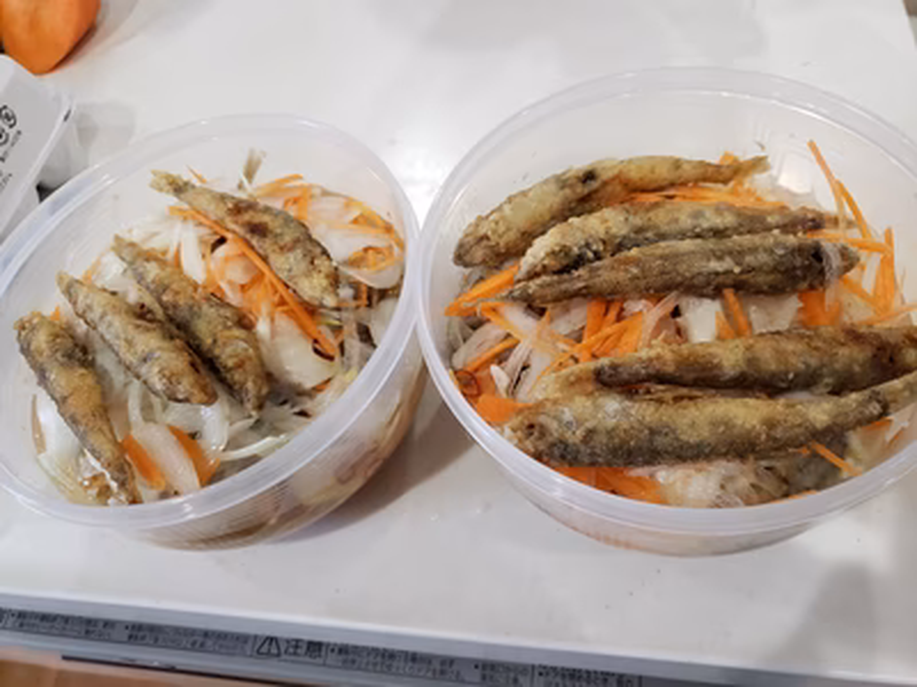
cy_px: 344
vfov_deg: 53.1
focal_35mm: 26
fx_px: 689
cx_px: 458
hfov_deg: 67.3
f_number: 1.5
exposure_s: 1/60
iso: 250
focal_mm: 4.3
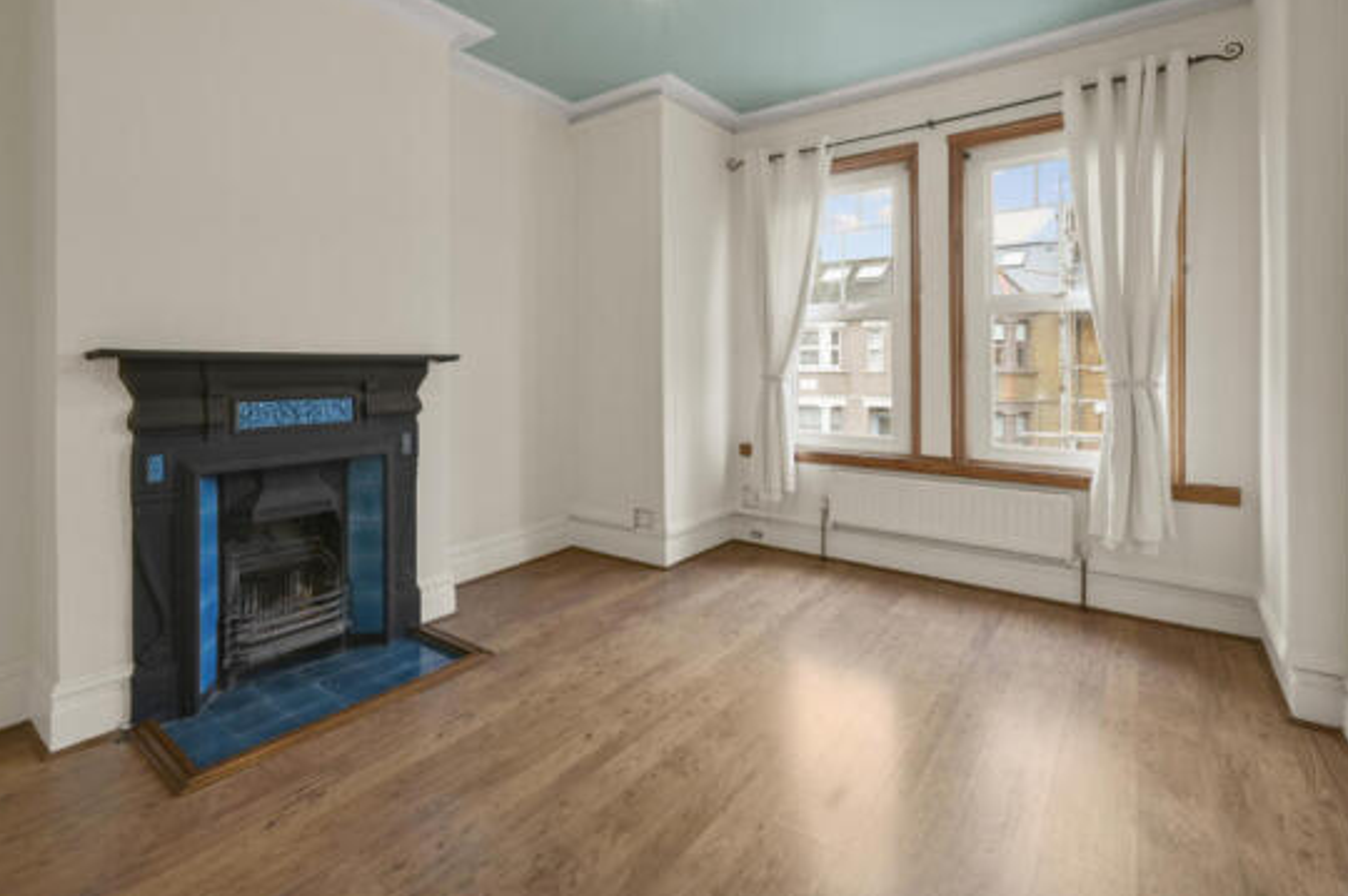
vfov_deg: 69.6
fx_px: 636
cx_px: 639
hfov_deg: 93.2
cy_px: 359
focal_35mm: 17
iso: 200
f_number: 16
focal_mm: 14
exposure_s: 1/1.25
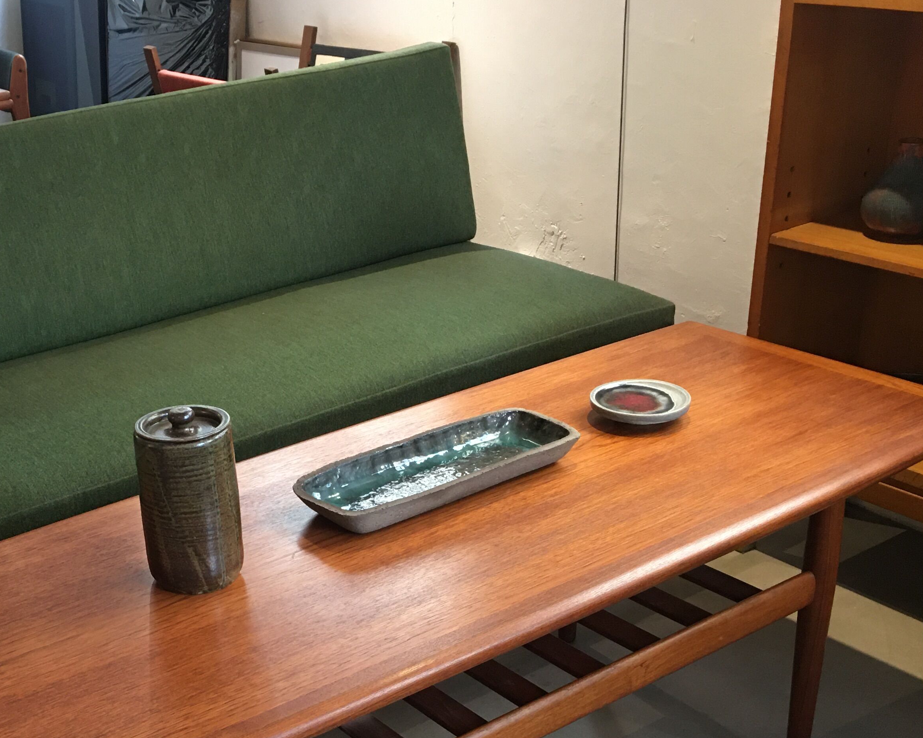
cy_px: 571
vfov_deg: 30.2
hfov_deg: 37.6
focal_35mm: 49
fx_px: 1338
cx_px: 300
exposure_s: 1/17
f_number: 2.2
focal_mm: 4.15
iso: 80
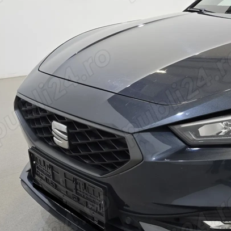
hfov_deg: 30.7
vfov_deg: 34.0
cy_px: 105
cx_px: 248
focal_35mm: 50
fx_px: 377
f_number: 1.7
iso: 250
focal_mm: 6.3
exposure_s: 1/100
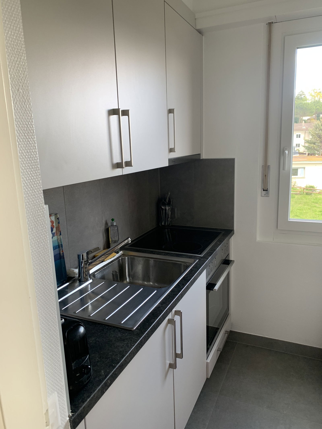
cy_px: 214
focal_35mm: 26
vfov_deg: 67.3
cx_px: 161
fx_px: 322
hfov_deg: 53.1
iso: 100
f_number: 1.8
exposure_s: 1/75
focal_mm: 4.25
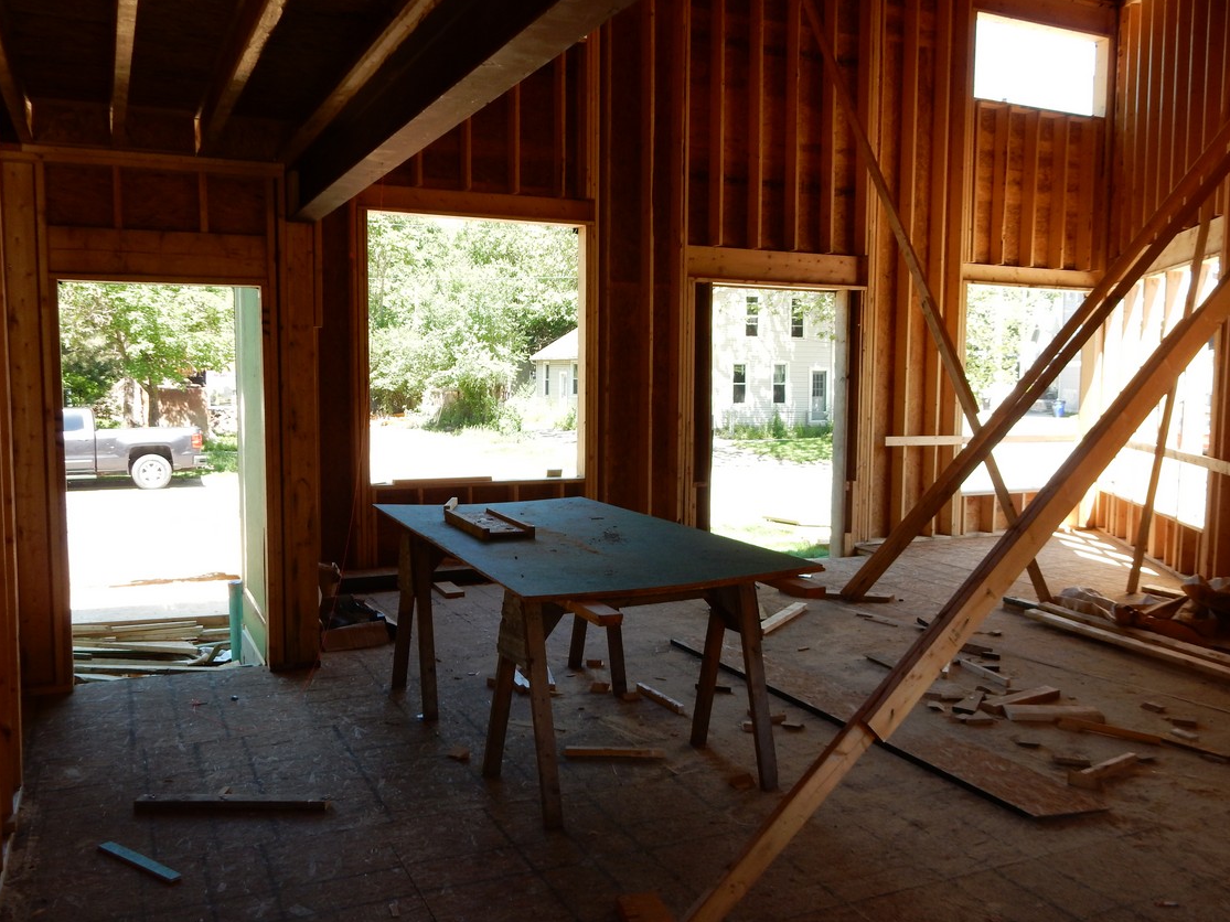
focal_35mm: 31
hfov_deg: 58.3
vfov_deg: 45.4
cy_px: 465
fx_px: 1101
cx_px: 631
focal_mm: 5.4
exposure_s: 1/100
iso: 125
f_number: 4
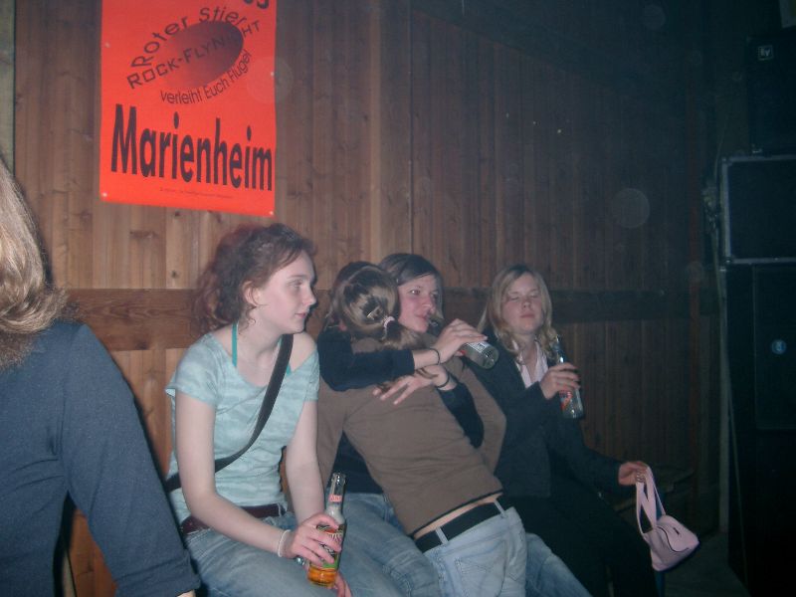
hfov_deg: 50.1
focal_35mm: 37
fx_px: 851
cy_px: 298
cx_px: 398
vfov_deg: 38.7
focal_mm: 7.6
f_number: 2.6
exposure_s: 1/60
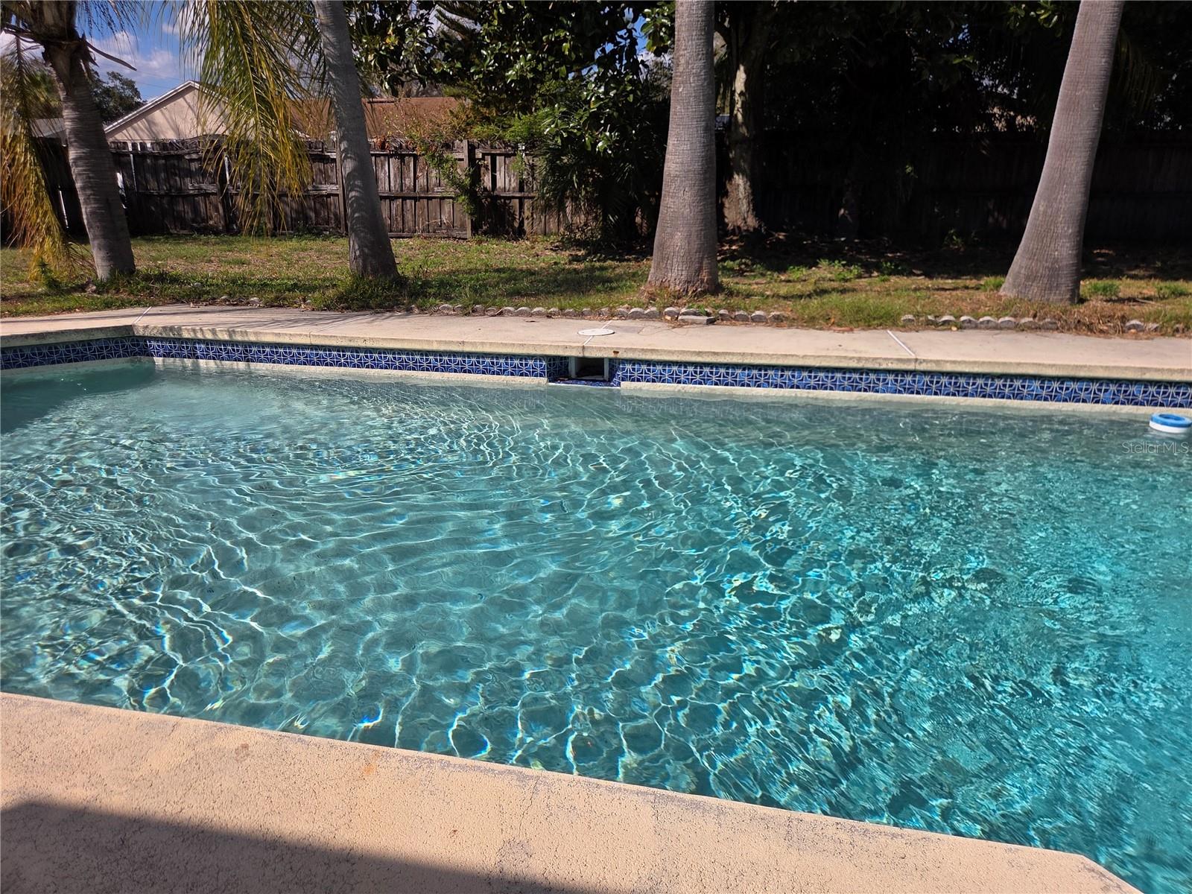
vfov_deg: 58.9
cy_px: 447
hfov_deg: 73.9
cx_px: 596
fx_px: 792
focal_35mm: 23
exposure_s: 1/7891
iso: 80
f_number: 1.8
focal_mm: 5.4
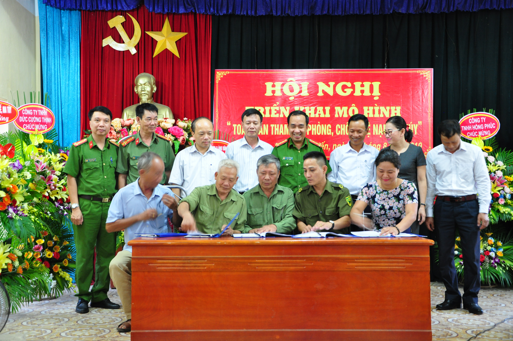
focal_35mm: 45
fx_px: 640
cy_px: 170
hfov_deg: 43.7
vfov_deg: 29.8
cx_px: 256
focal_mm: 30
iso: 800
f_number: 4.2
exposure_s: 1/13
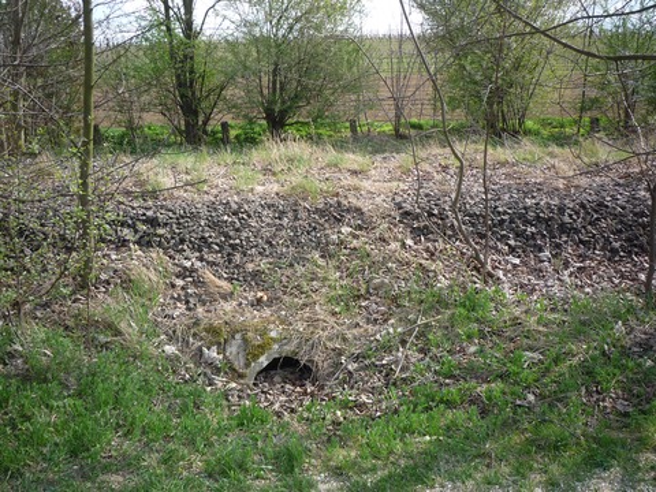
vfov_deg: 44.2
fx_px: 606
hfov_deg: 56.8
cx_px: 328
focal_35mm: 32
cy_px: 246
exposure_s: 1/250
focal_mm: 5.2
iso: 100
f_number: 4
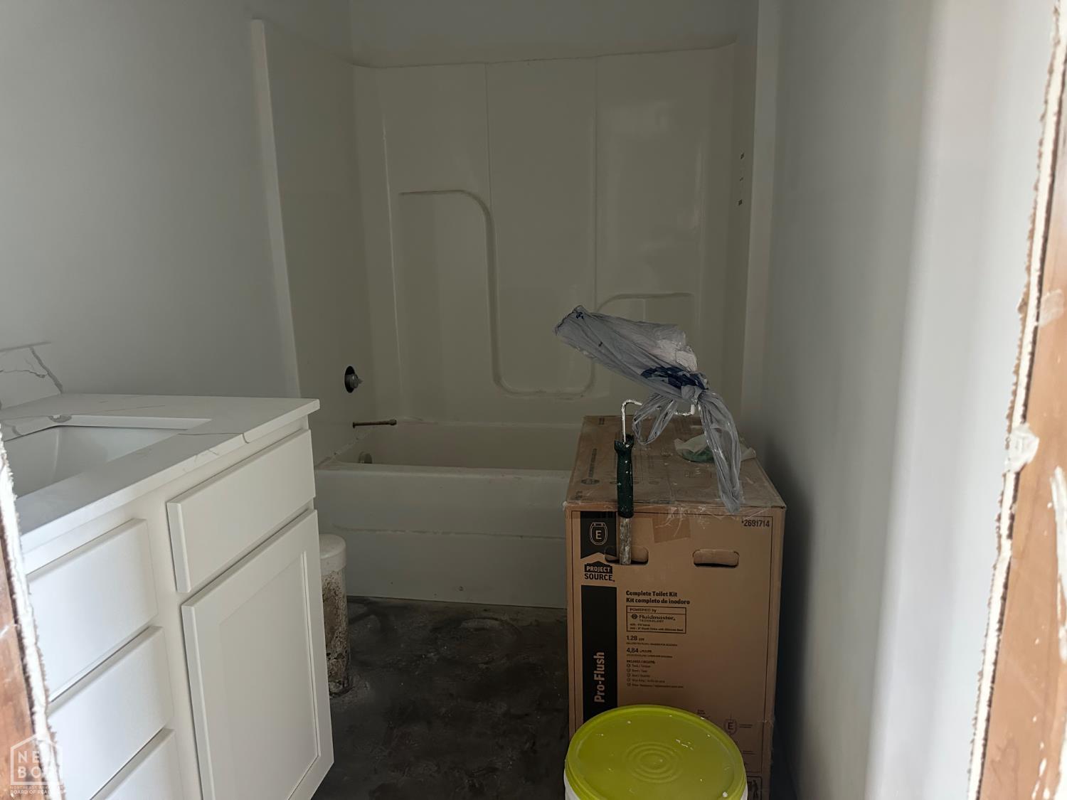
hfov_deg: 71.6
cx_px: 534
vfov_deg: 56.8
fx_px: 740
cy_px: 400
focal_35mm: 24
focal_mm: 6.86
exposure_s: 1/60
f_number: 1.78
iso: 640
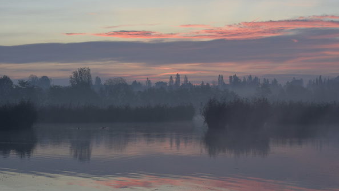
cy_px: 80
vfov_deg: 13.8
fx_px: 787
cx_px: 171
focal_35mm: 88
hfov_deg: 24.3
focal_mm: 55
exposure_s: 1/5
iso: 100
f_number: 8
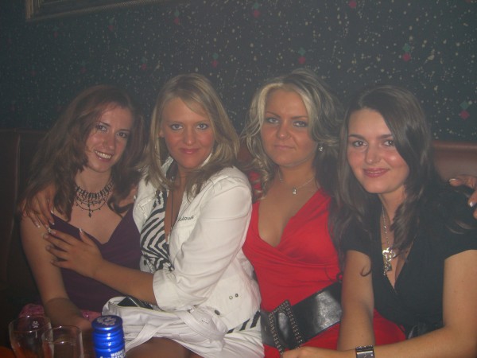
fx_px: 524
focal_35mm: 38
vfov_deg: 37.7
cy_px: 179
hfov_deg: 49.0
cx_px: 238
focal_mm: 7.9
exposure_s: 1/60
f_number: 2.8
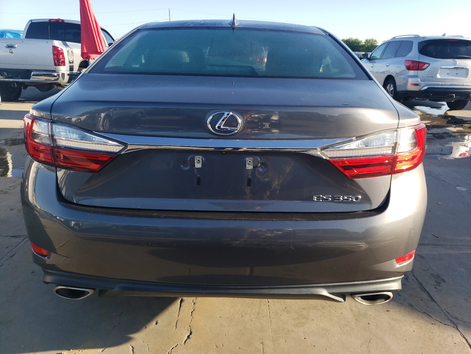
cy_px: 177
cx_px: 236
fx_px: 354
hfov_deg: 67.3
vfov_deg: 53.1
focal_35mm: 26
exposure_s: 1/1000
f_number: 1.5
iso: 50
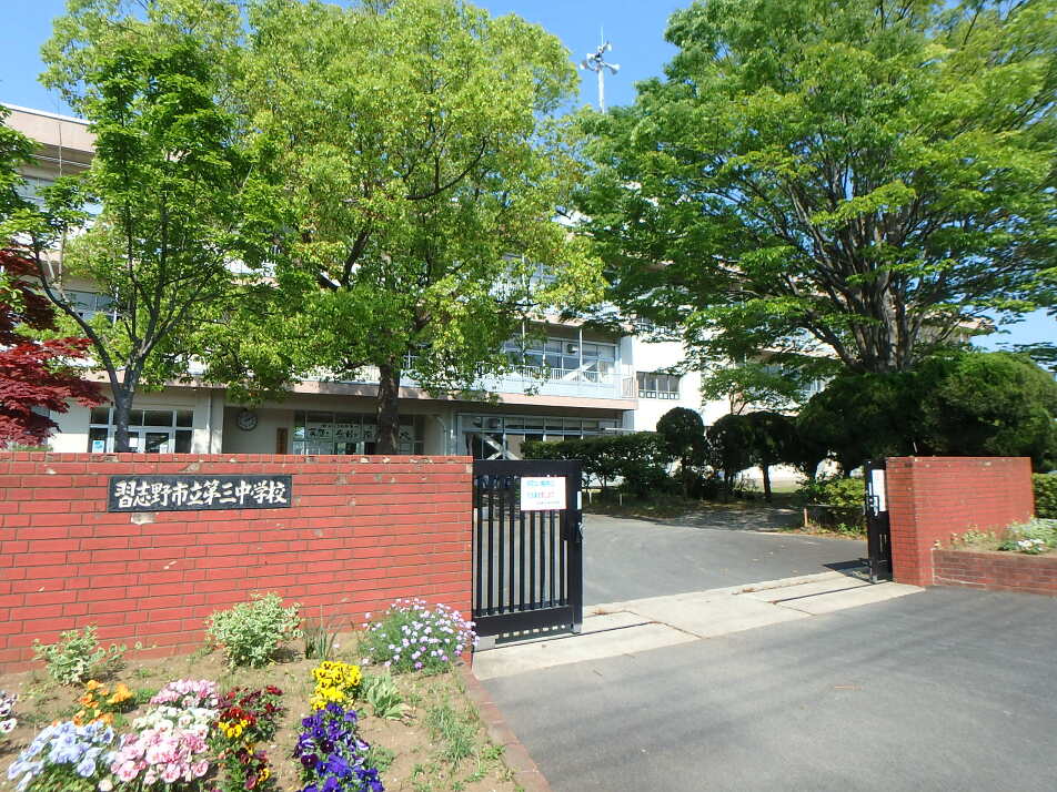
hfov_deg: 79.0
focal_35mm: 21
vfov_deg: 63.4
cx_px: 528
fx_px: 641
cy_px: 396
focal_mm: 3.7
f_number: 3.5
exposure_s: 1/800
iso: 125
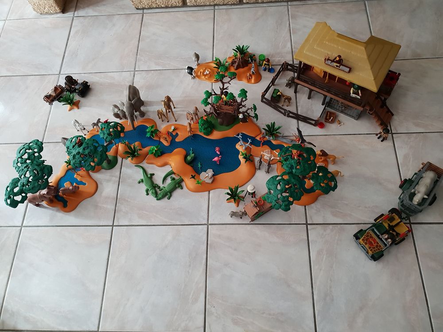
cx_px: 222
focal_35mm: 26
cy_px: 166
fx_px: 333
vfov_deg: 53.1
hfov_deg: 67.3
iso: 250
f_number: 2.4
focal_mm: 4.3
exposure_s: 1/50
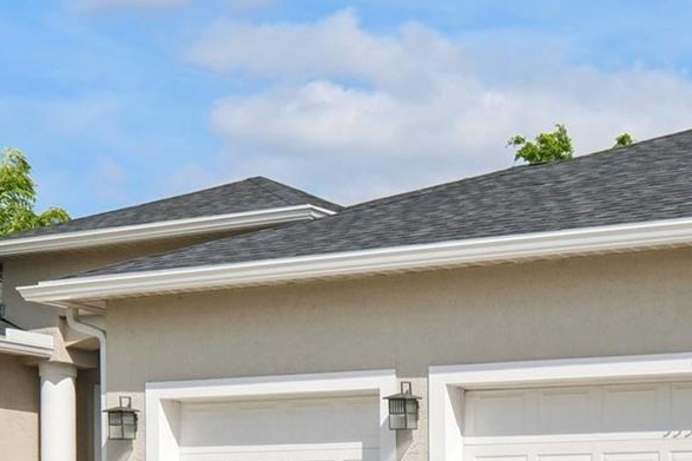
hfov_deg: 25.5
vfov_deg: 17.1
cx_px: 485
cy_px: 397
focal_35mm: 79
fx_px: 1518
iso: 400
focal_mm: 19.1
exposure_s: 1/2000
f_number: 8
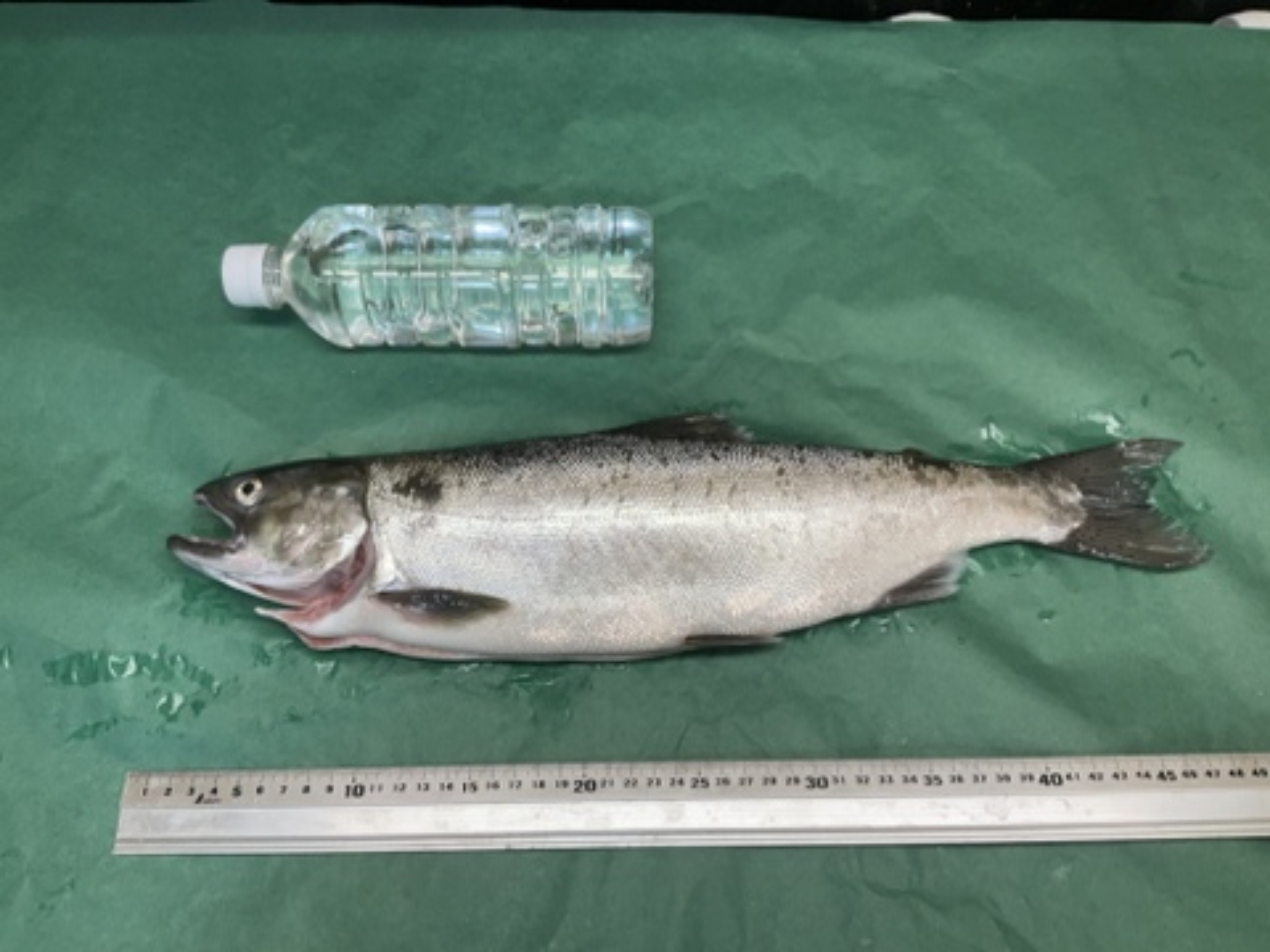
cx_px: 635
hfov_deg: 61.7
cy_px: 476
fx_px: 1064
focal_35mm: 29
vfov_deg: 48.2
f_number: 1.8
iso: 40
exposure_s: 1/120
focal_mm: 3
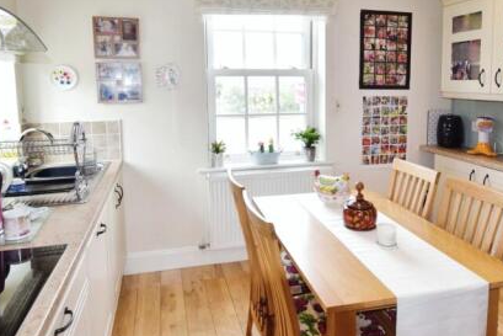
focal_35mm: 24
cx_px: 270
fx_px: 335
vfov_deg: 52.7
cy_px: 205
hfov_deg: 73.6
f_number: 5.6
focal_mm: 10
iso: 640
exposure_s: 1/125
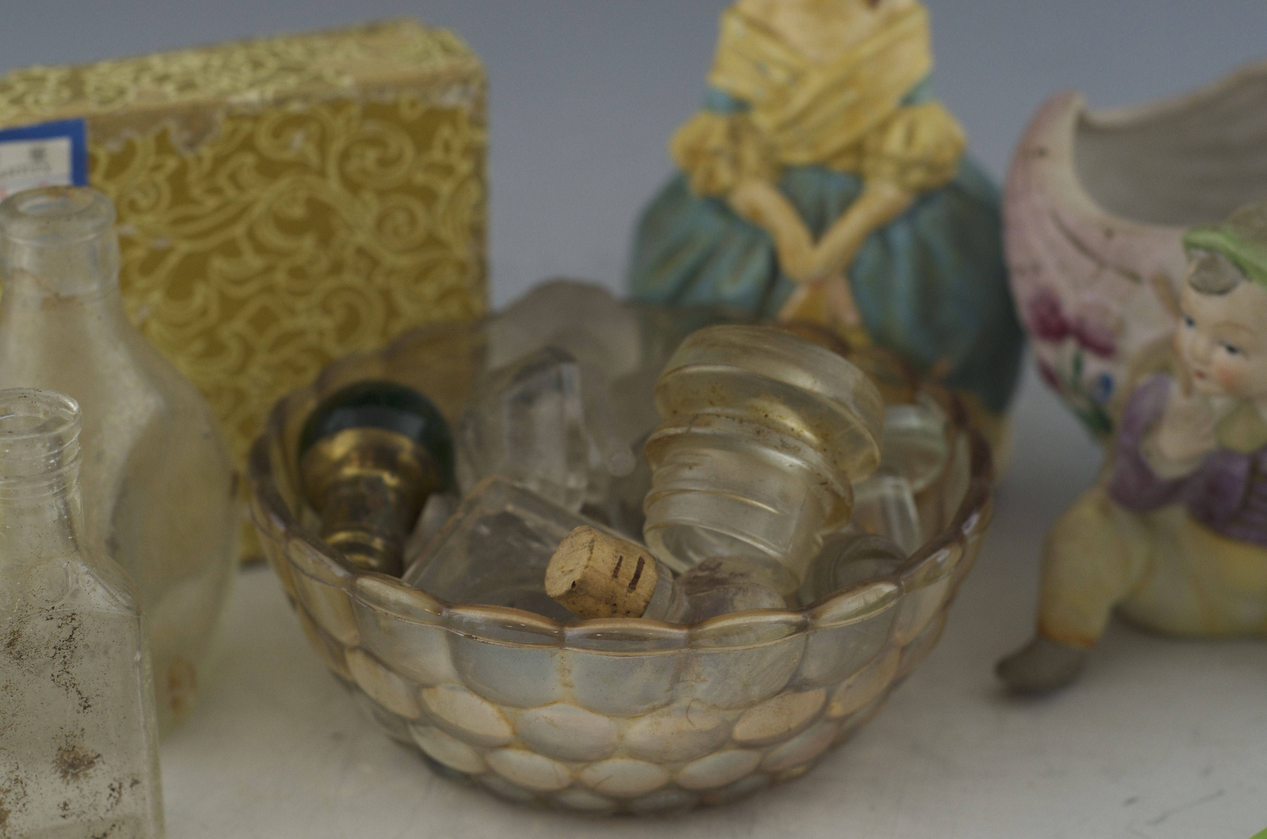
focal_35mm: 75
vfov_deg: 18.1
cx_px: 634
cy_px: 420
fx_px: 2634
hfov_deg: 27.0
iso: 640
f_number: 4.5
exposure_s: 1/100
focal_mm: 50
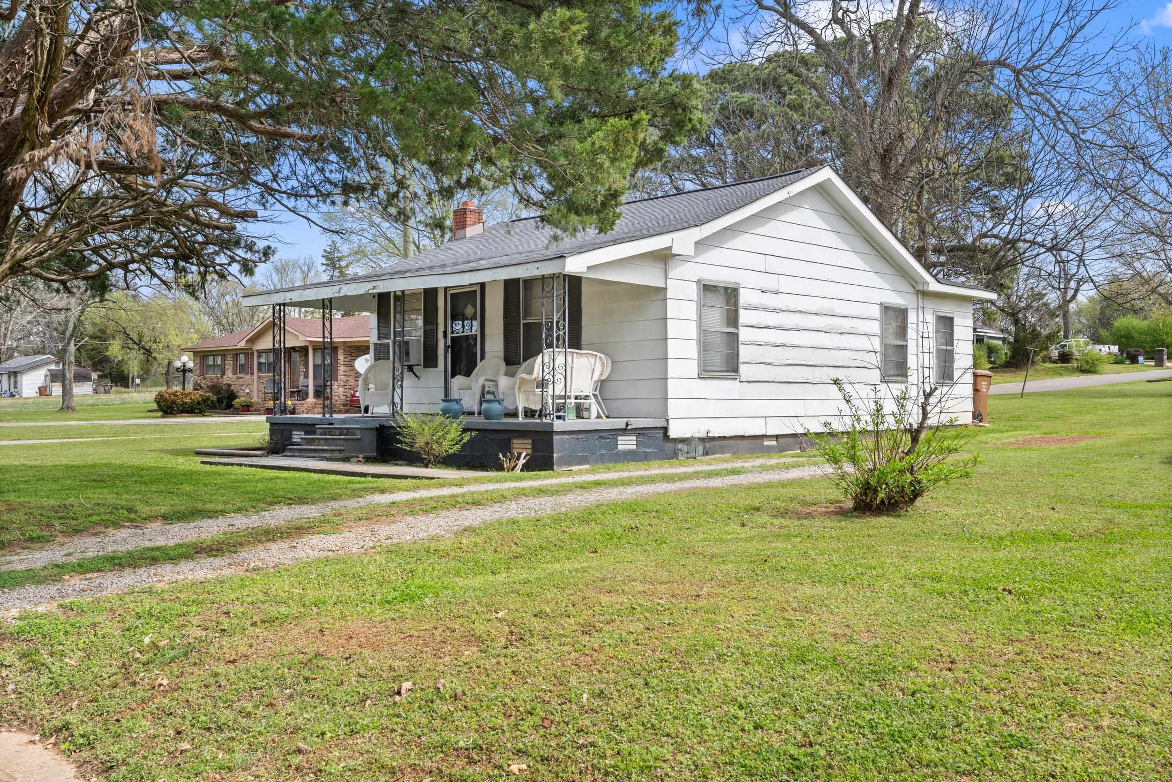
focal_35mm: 32
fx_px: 1058
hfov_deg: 58.0
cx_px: 586
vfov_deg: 40.5
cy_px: 391
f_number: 11
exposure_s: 1/15
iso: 100
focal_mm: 32.5
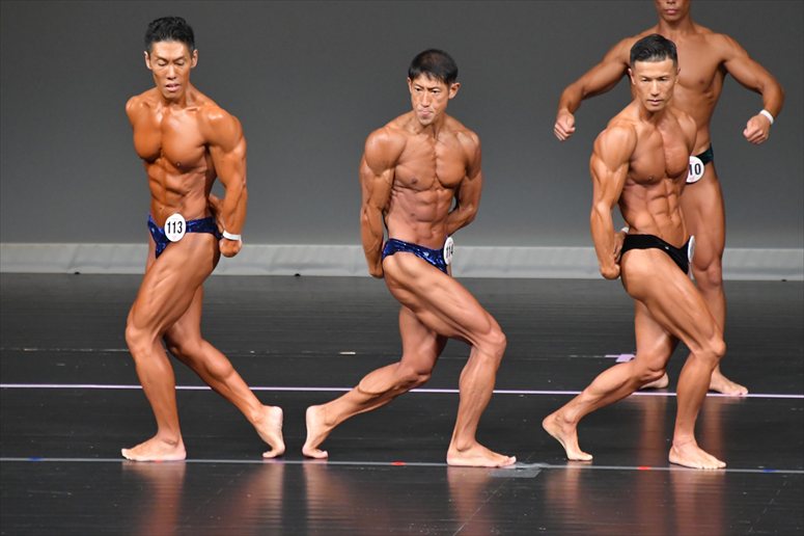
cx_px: 402
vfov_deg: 3.7
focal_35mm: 375
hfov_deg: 5.5
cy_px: 268
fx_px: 8371
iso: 5000
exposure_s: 1/400
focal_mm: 250
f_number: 5.6
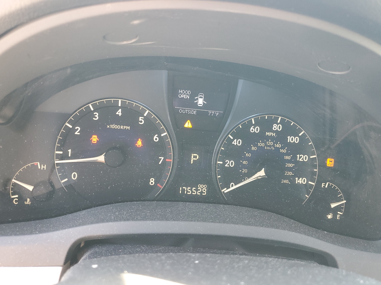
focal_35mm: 26
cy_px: 142
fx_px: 286
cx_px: 190
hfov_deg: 67.3
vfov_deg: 53.1
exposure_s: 1/60.2
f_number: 1.5
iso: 116
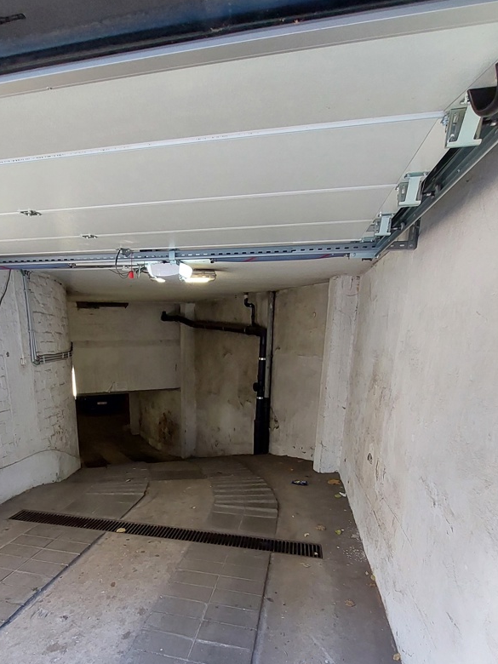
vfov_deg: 79.1
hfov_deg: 65.2
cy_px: 442
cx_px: 195
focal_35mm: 20
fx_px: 384
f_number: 2.2
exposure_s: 1/50
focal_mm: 1.74
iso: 160
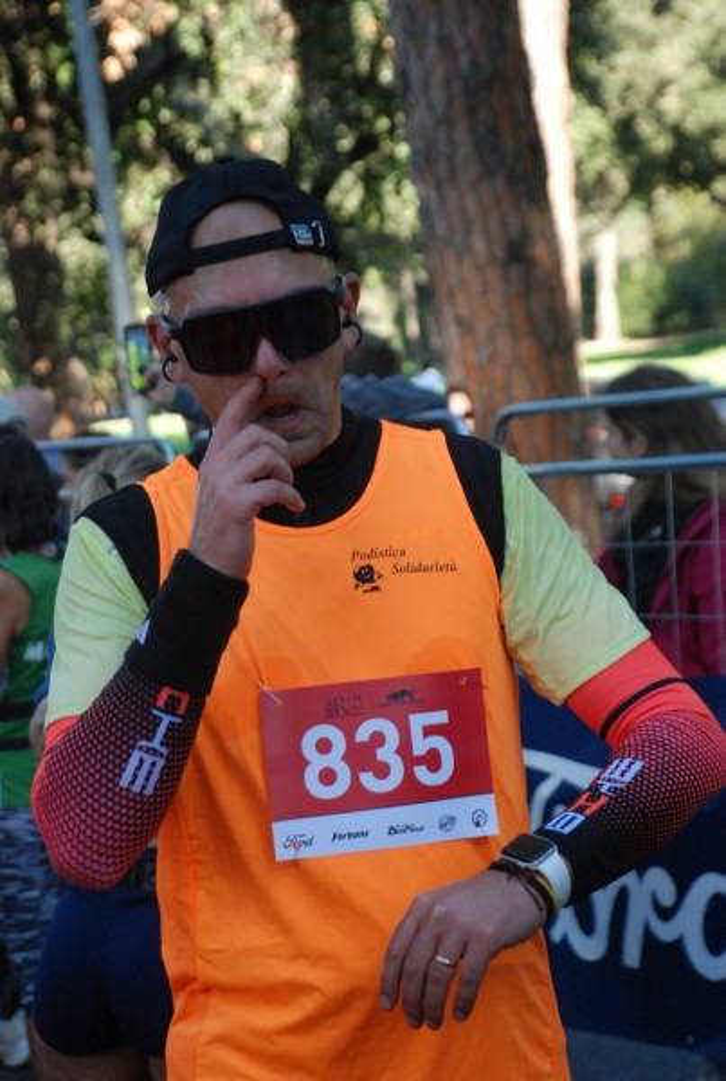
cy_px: 540
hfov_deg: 12.2
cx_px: 363
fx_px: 3385
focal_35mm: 112
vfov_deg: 18.1
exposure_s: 1/400
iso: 1000
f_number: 5.6
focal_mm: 75
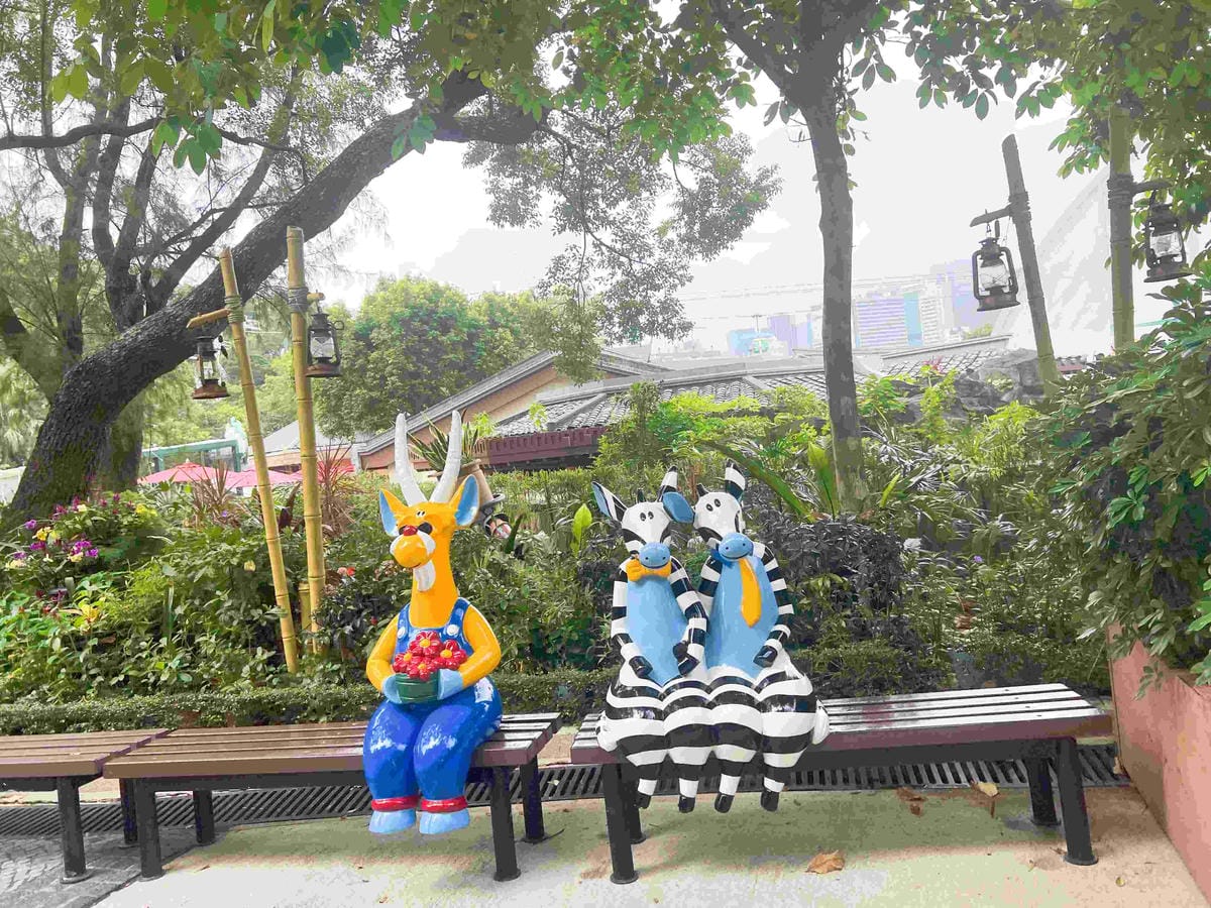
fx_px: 910
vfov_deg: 53.1
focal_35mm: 26
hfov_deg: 67.3
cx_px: 606
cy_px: 454
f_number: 1.5
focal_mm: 5.7
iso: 50
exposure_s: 1/957
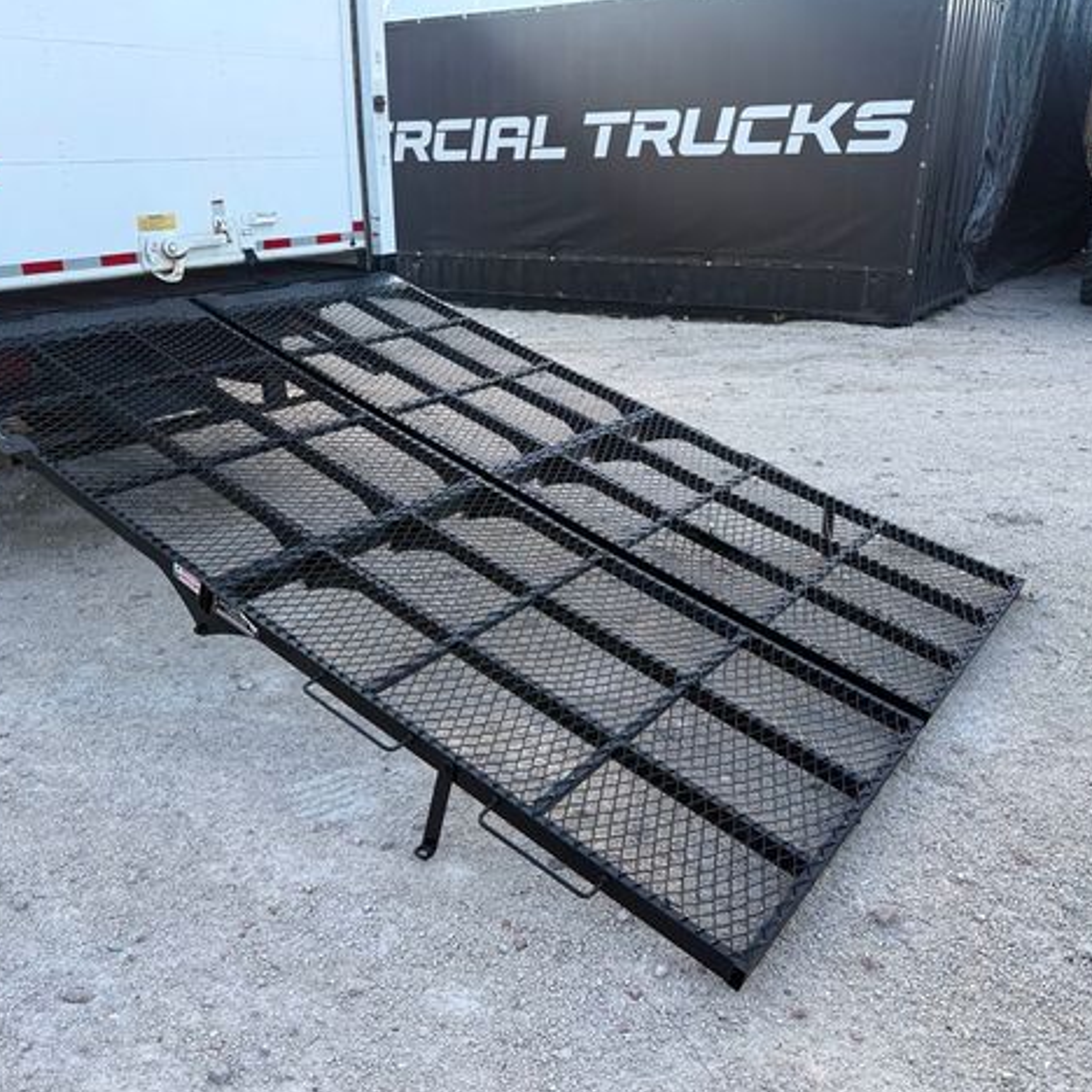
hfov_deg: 55.5
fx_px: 1035
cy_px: 546
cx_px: 488
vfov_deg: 55.6
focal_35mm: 29
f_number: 1.78
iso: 80
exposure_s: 1/735
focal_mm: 6.76
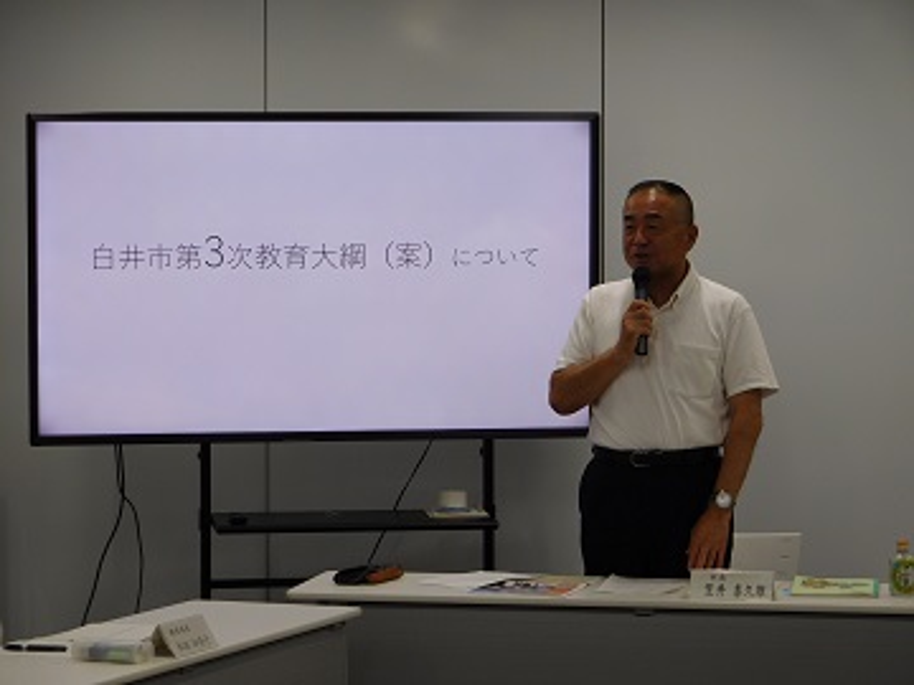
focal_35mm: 125
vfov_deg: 11.9
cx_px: 457
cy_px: 342
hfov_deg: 15.8
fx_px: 3300
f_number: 5
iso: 125
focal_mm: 22.3
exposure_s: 1/30
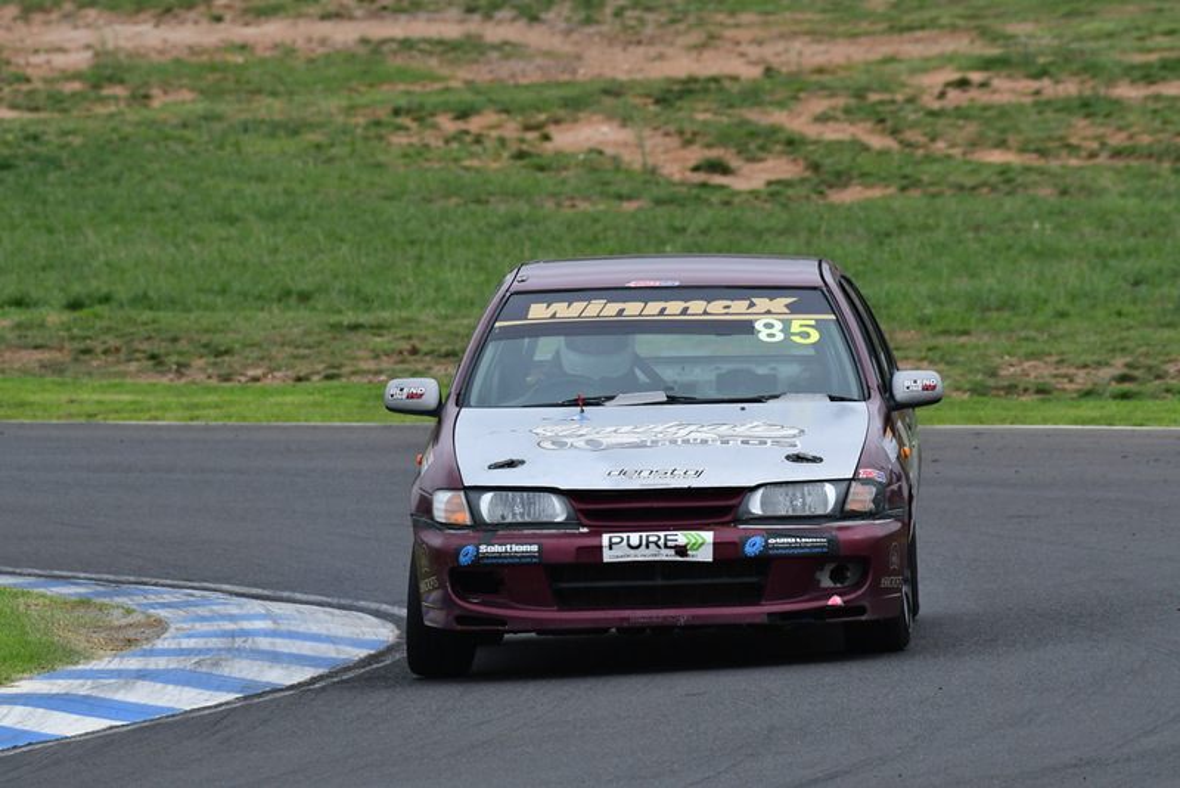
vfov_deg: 2.1
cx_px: 590
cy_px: 394
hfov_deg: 3.1
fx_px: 21640
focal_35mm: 660
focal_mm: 440
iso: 800
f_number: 11
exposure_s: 1/640
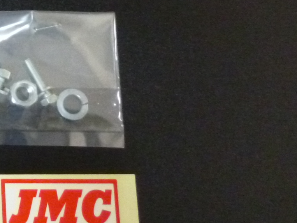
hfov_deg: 17.9
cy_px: -40
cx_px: -191
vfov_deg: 15.2
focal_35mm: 94
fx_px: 806
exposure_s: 1/40
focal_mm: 5
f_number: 3.1
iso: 800
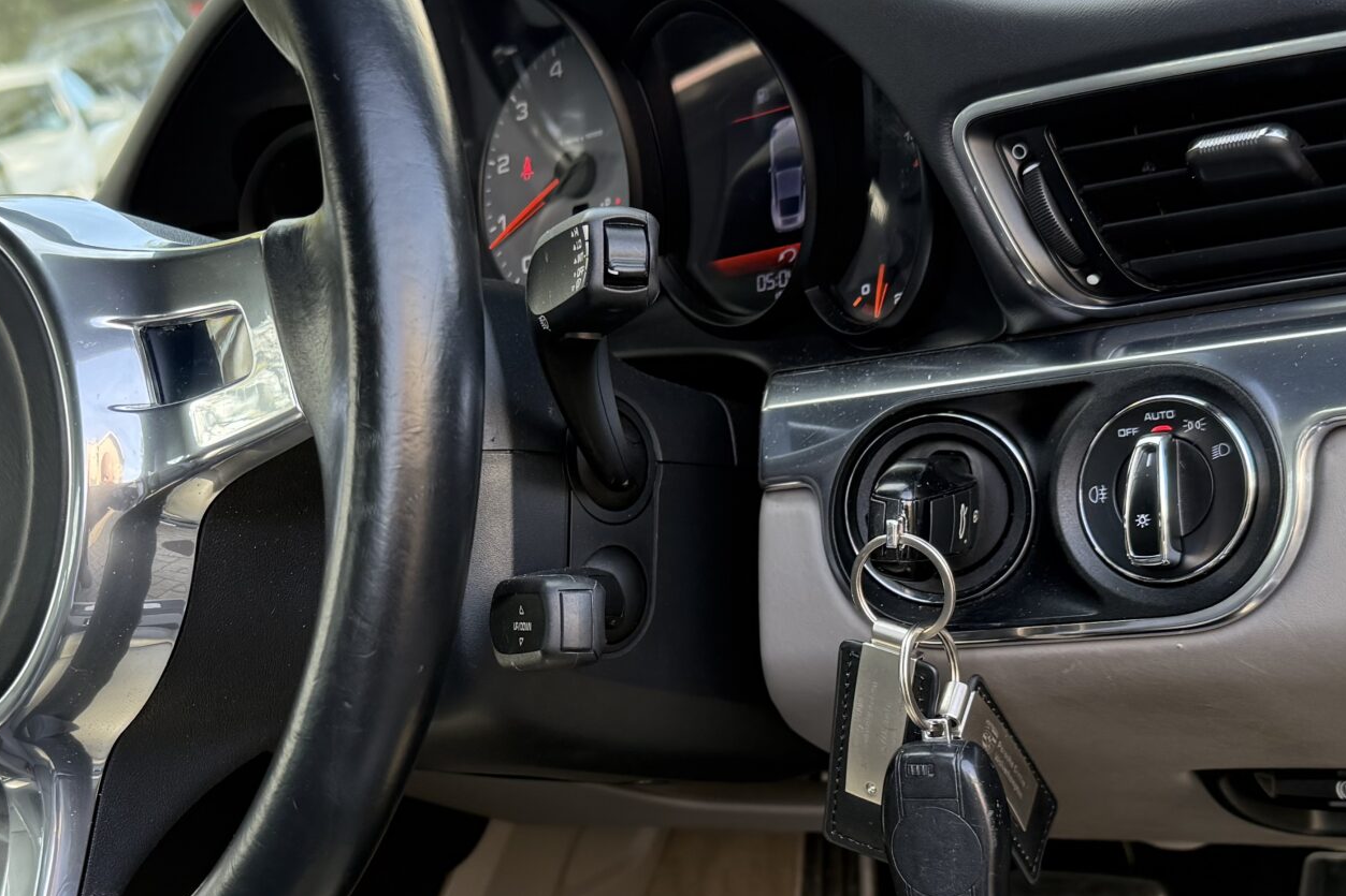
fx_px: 1906
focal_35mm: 51
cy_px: 651
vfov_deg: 26.2
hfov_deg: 38.8
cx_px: 560
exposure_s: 1/241
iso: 160
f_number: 1.78
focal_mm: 6.76
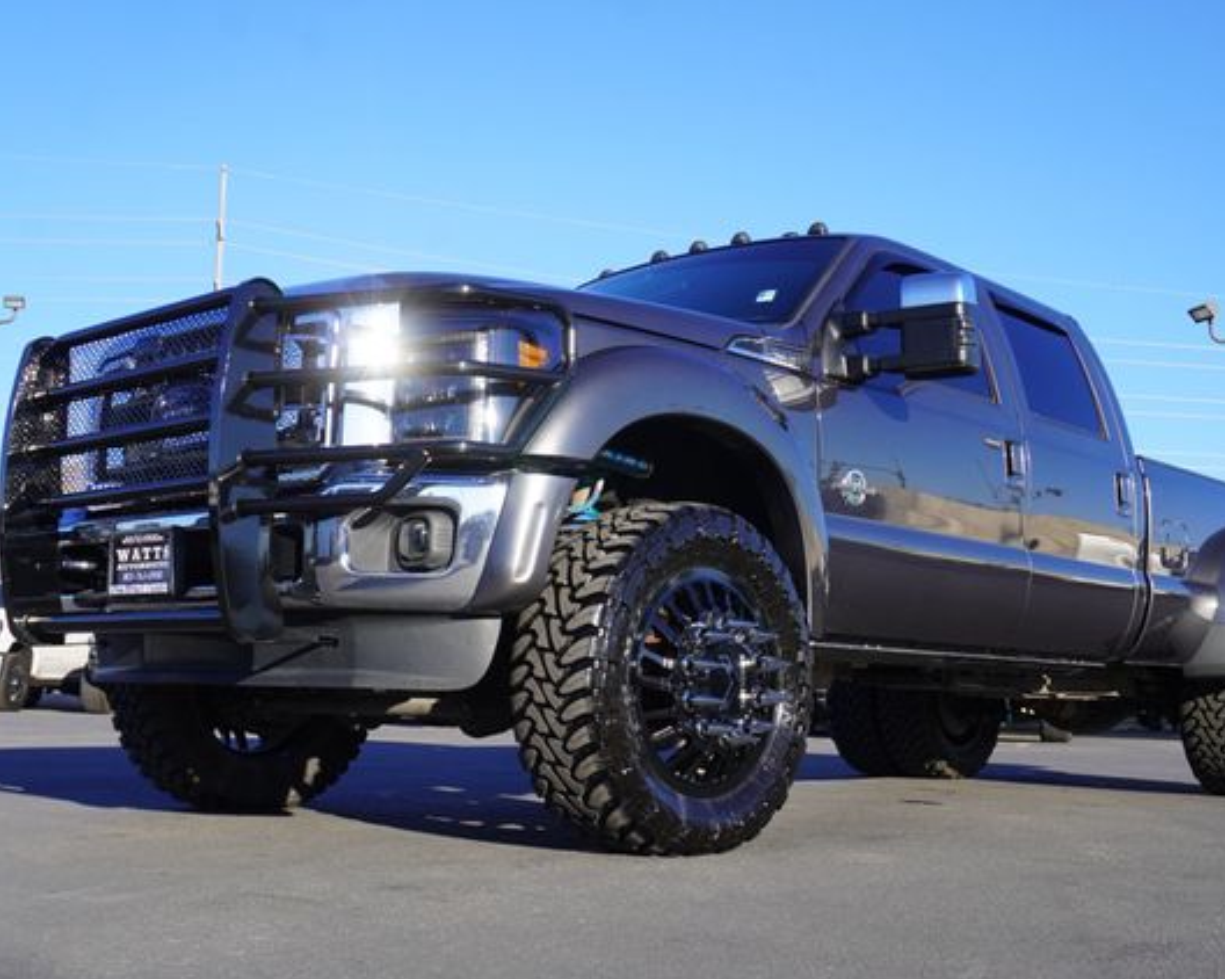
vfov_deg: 36.5
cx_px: 682
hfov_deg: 44.7
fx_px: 1486
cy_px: 492
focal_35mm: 41
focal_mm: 24
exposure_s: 1/125
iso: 100
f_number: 8
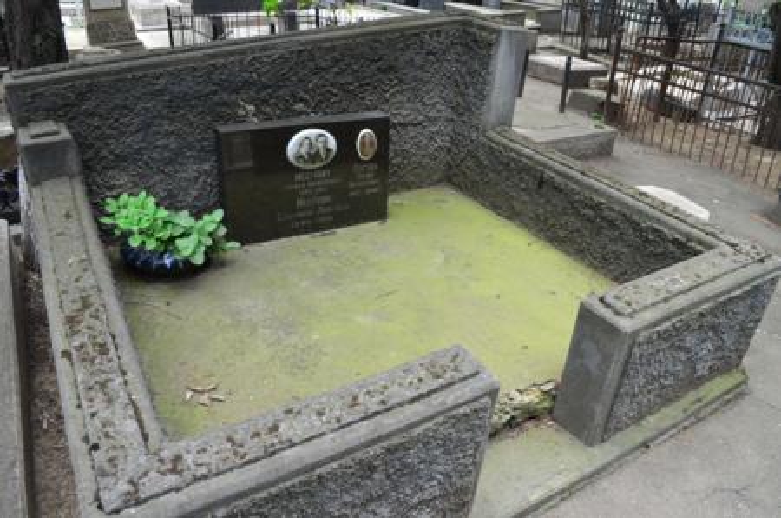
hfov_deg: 67.5
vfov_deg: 47.7
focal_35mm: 27
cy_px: 259
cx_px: 390
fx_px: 585
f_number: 5.6
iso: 560
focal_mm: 18
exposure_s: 1/40
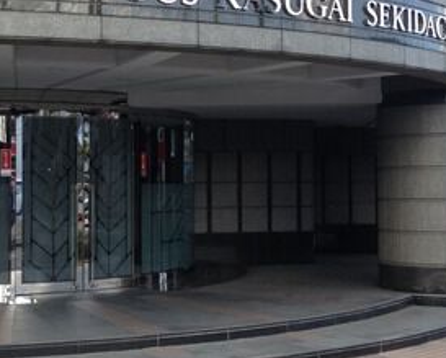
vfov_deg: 20.5
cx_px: 227
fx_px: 991
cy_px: 157
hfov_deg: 25.4
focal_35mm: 75
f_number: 2.4
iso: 50
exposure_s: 1/247
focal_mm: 4.28
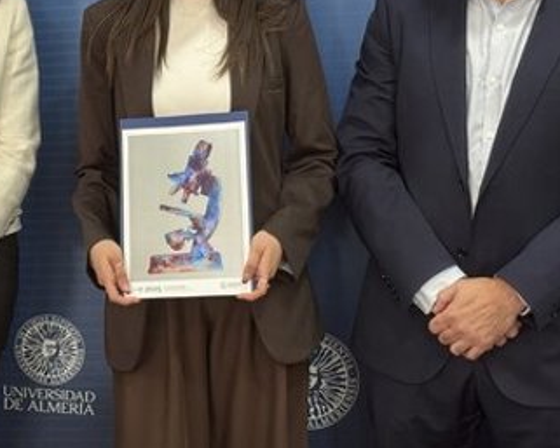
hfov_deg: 17.4
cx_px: 75
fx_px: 1807
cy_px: 155
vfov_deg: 14.1
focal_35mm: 109
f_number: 1.6
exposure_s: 1/50
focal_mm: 5.96
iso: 80
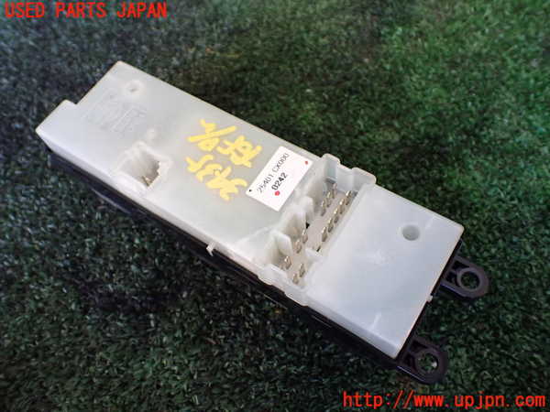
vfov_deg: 46.8
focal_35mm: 30
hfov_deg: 60.0
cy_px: 206
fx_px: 477
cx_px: 275
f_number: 2.3
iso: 500
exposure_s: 1/125
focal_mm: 5.4
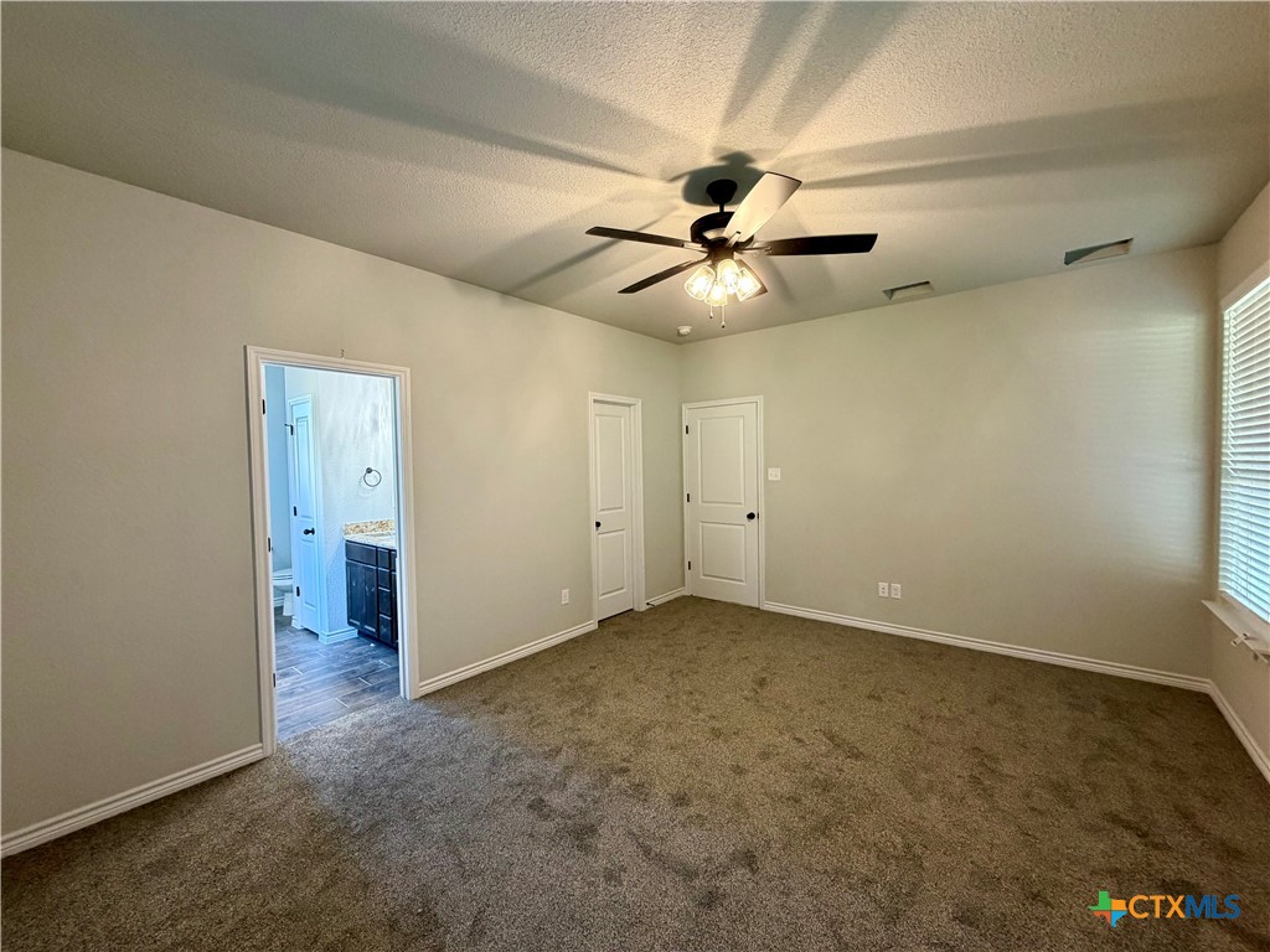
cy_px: 476
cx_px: 635
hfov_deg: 102.1
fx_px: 514
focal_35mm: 14
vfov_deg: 85.7
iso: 250
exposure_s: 1/60
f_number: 2.2
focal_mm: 2.22
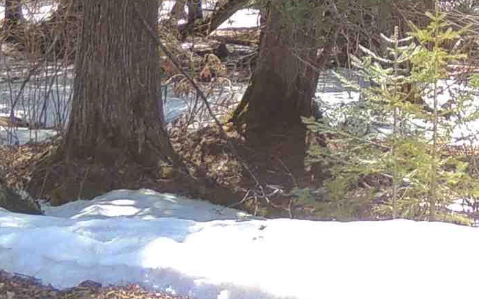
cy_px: -328
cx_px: 633
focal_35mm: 112
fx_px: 1462
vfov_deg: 10.6
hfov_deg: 17.4
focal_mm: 4.3
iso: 100
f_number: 3
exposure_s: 1/320
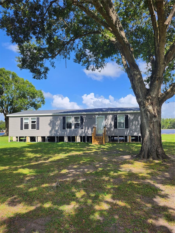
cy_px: 116
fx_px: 162
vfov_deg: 71.6
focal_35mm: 24
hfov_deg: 56.8
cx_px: 88
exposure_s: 1/2060
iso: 50
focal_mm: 5
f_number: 1.8
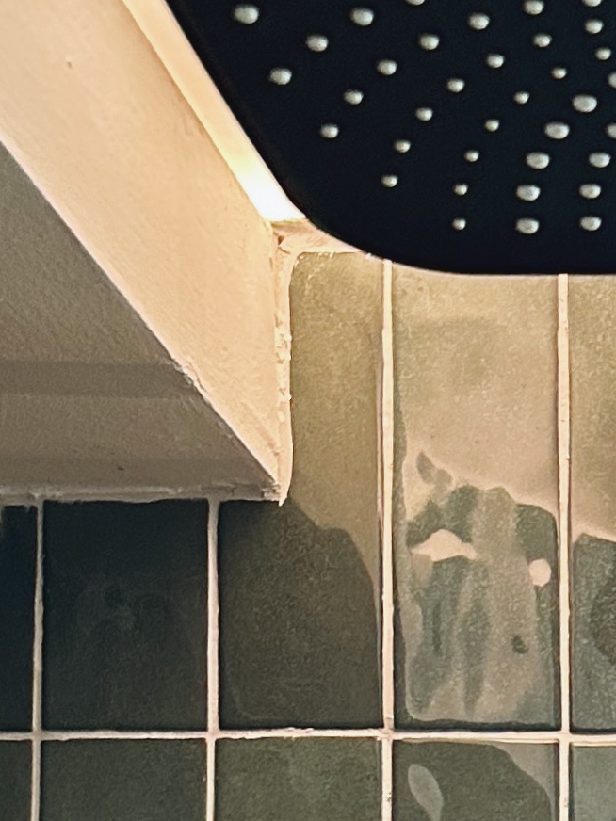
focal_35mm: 111
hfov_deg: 12.2
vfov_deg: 15.5
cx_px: 1134
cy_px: 1435
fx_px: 2634
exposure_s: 1/56
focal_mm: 6.86
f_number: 1.78
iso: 320
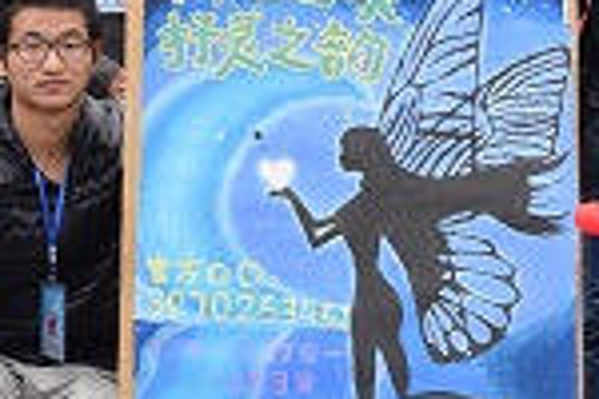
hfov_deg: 12.2
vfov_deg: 8.1
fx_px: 2795
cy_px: -12
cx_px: 367
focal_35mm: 168
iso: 400
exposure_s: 1/160
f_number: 6.3
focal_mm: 28
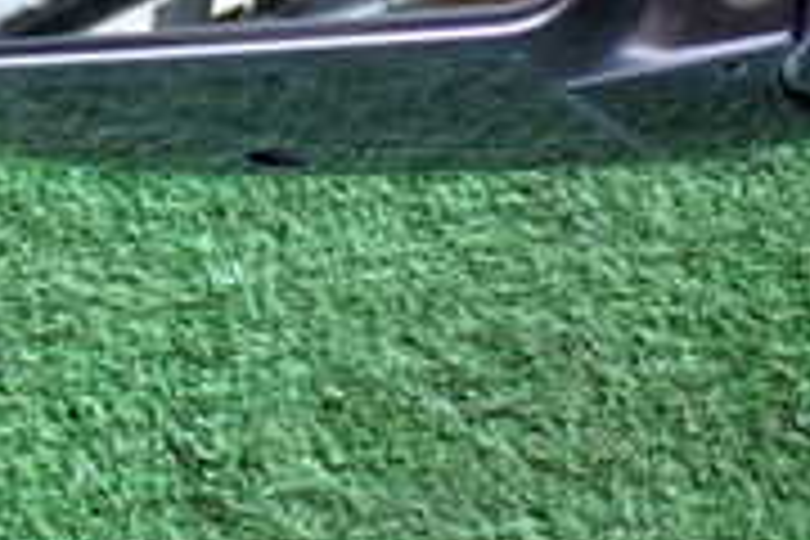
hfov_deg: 16.3
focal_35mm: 125
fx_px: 2812
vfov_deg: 10.9
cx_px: 657
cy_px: 0
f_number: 2.5
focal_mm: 6.37
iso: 200
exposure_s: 1/40
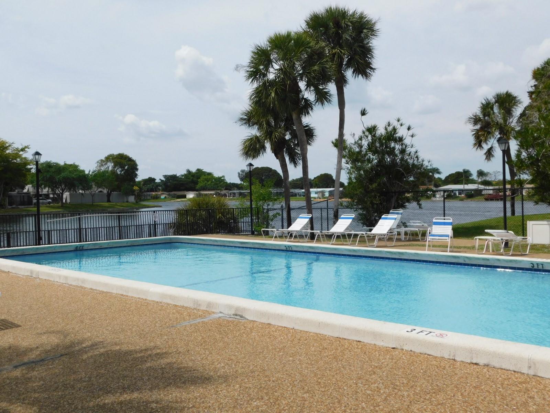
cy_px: 206
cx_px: 275
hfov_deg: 51.4
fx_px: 572
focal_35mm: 36
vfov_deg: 39.7
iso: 125
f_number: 7
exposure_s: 1/640
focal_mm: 6.3
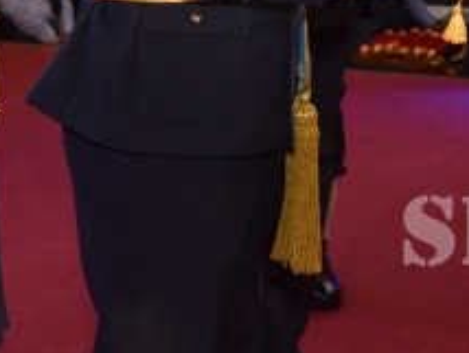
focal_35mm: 138
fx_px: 1872
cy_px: -147
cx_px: 300
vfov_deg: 10.5
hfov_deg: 14.3
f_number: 5
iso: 1250
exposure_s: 1/125
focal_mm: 44
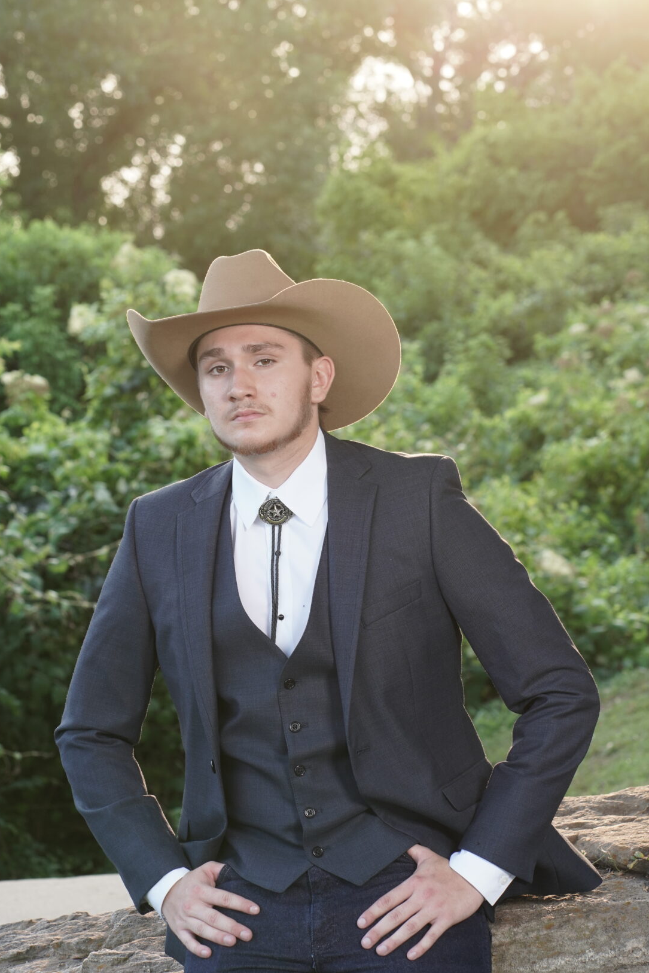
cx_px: 276
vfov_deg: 19.1
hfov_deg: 12.8
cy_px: 511
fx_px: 2893
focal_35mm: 107
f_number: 7.1
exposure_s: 1/100
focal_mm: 85
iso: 400
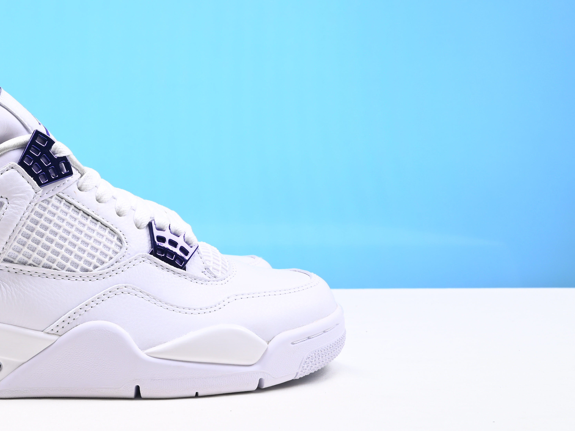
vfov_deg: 20.1
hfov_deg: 25.5
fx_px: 1213
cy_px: 146
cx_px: 17
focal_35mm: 73
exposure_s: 1/2
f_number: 16
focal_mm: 37
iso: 100
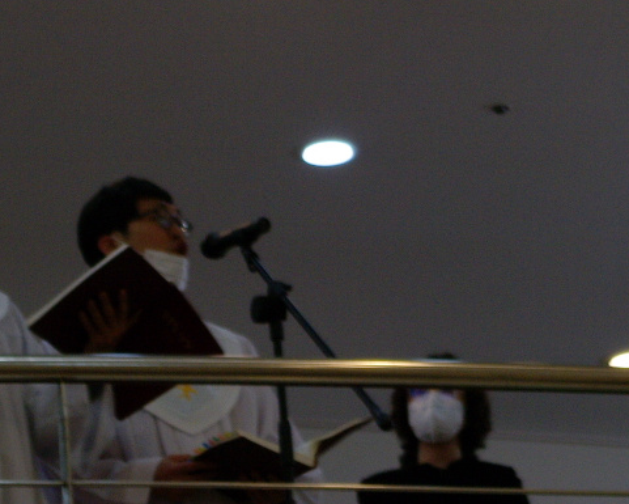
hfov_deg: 6.6
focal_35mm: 292
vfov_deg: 5.3
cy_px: 43
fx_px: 5437
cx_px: 492
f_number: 5.6
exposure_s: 1/30
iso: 400
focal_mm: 55
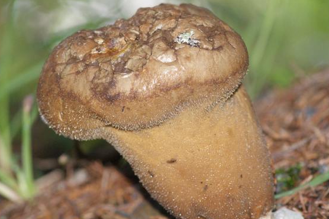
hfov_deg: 8.1
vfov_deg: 5.4
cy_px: 119
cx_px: 154
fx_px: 2329
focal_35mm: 255
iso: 400
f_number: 5.6
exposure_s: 1/125
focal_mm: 105
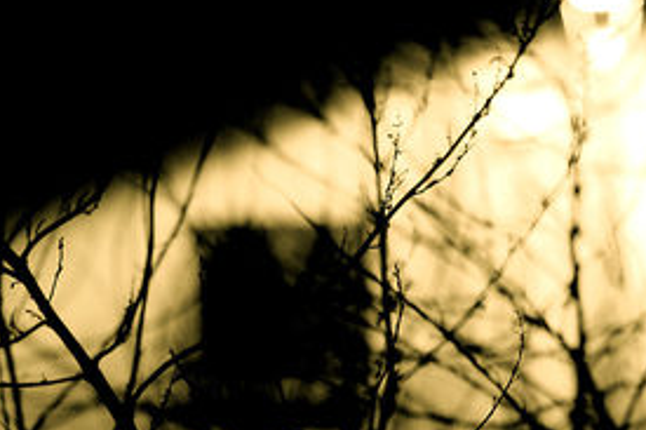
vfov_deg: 12.5
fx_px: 1955
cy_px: 362
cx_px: 329
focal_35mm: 109
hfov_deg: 18.8
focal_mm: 50
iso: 2000
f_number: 2.5
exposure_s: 1/30
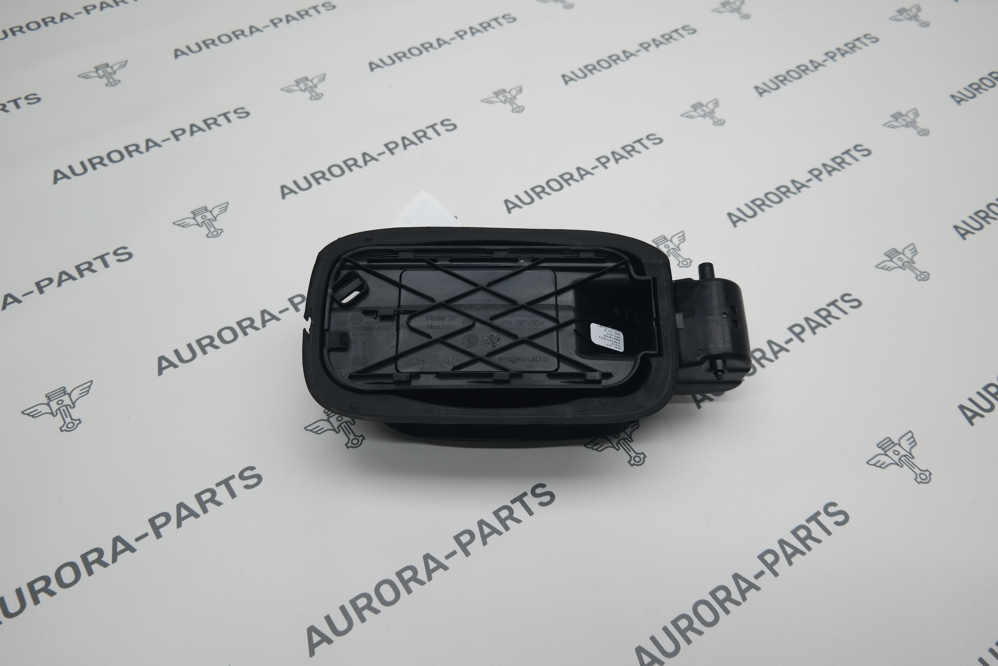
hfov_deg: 67.4
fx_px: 748
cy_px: 333
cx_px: 499
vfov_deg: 47.9
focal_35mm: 27
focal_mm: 18
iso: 100
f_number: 3.5
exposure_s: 1/80
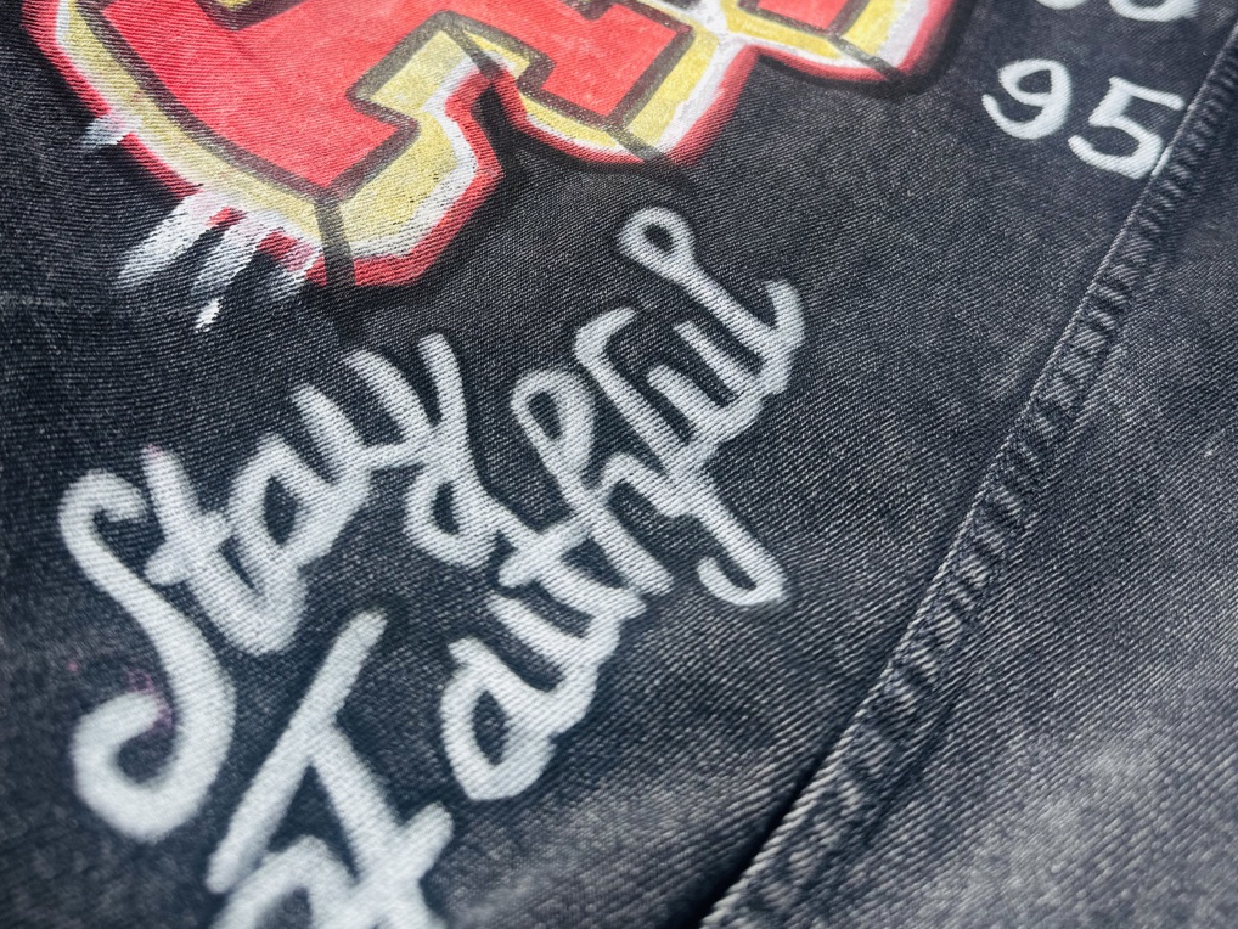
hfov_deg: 55.3
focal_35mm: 33
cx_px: 615
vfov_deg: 40.4
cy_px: 129
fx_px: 1180
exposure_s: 1/7092
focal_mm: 6.76
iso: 80
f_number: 1.78
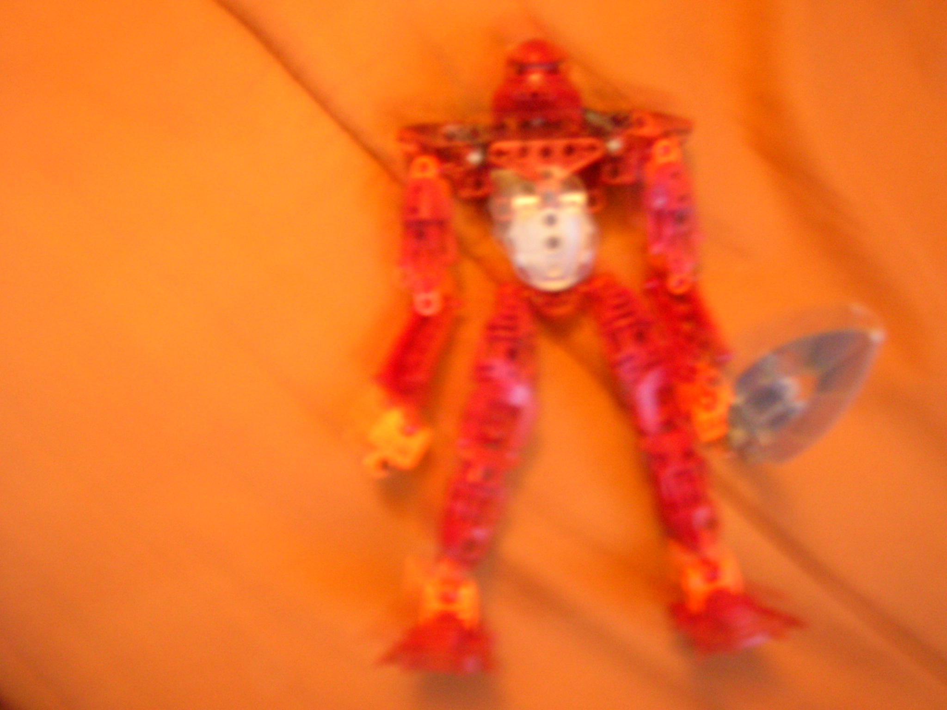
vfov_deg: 37.7
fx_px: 1040
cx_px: 474
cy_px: 355
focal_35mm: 38
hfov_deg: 49.0
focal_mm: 6.4
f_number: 3
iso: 200
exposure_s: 1/2.6
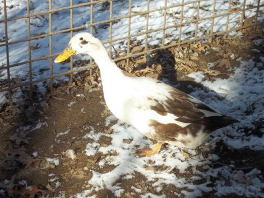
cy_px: 99
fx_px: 732
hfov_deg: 20.4
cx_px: 132
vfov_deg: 15.4
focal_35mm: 96
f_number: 5.2
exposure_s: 1/250
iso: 64
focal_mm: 17.1
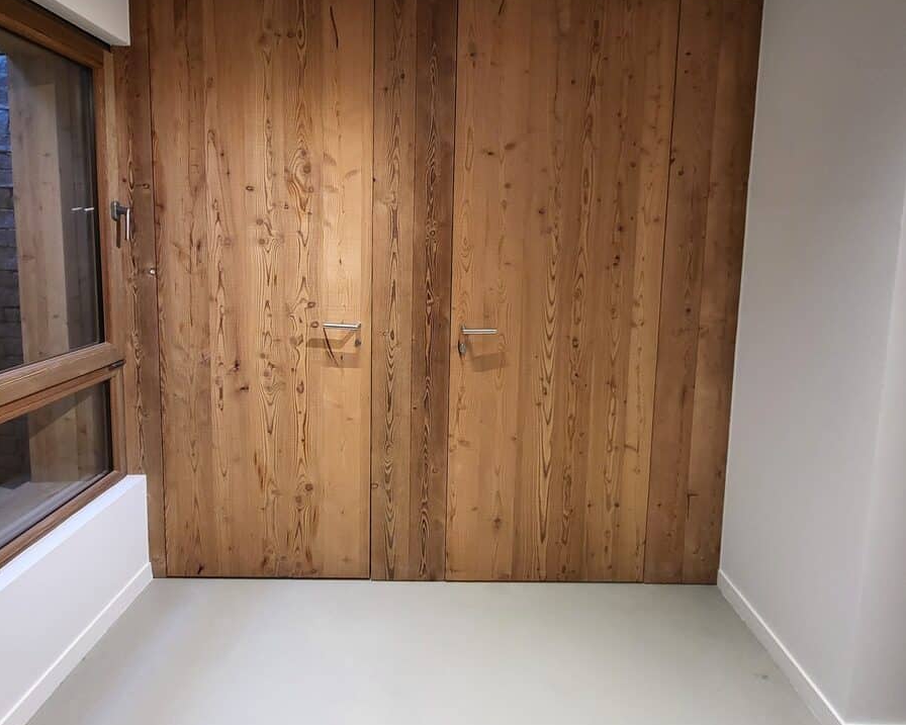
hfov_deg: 89.6
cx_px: 452
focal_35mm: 17
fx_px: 456
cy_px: 271
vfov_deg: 75.6
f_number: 2.2
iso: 250
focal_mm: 1.74
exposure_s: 1/50
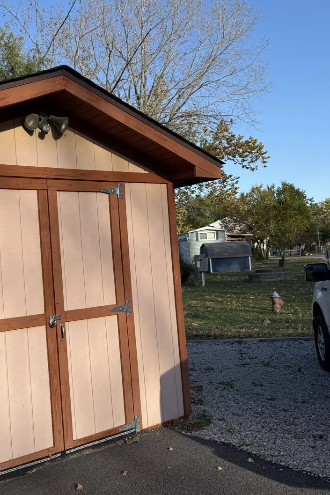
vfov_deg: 55.8
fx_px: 467
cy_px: 250
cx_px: 32
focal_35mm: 34
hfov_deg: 36.5
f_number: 1.78
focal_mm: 6.76
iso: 80
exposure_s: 1/2611
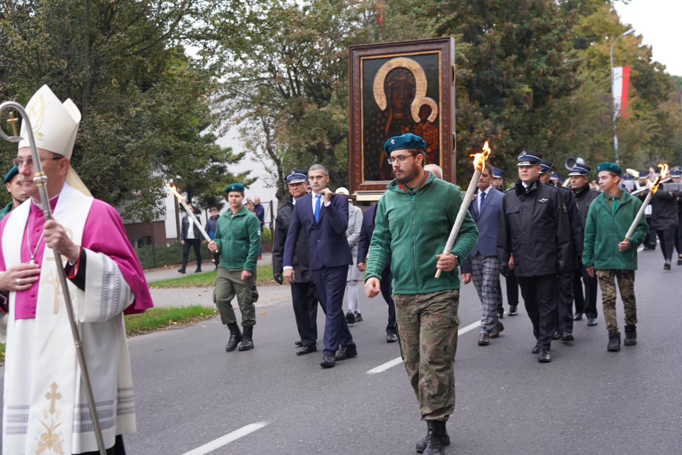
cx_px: 341
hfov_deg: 38.9
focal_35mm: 51
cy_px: 228
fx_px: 966
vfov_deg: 26.5
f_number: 4
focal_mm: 51
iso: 1600
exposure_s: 1/160
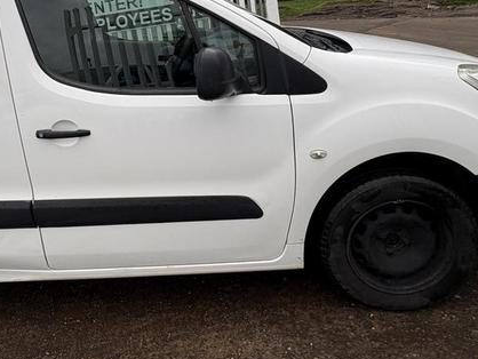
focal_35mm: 30
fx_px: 414
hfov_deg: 57.0
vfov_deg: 43.8
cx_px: 121
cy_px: 55
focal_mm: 2.22
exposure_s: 1/308
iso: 40
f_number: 2.2
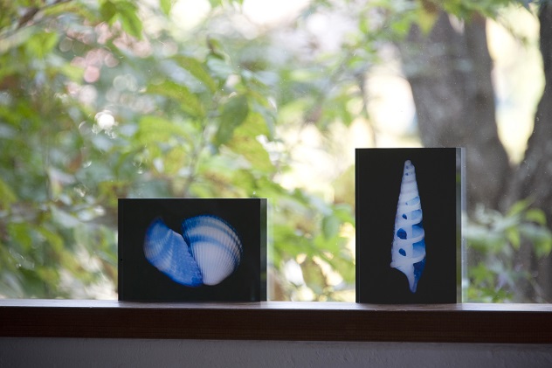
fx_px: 4599
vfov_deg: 4.6
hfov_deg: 6.9
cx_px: 276
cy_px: 184
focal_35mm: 300
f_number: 6.3
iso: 800
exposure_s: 1/80
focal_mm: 300
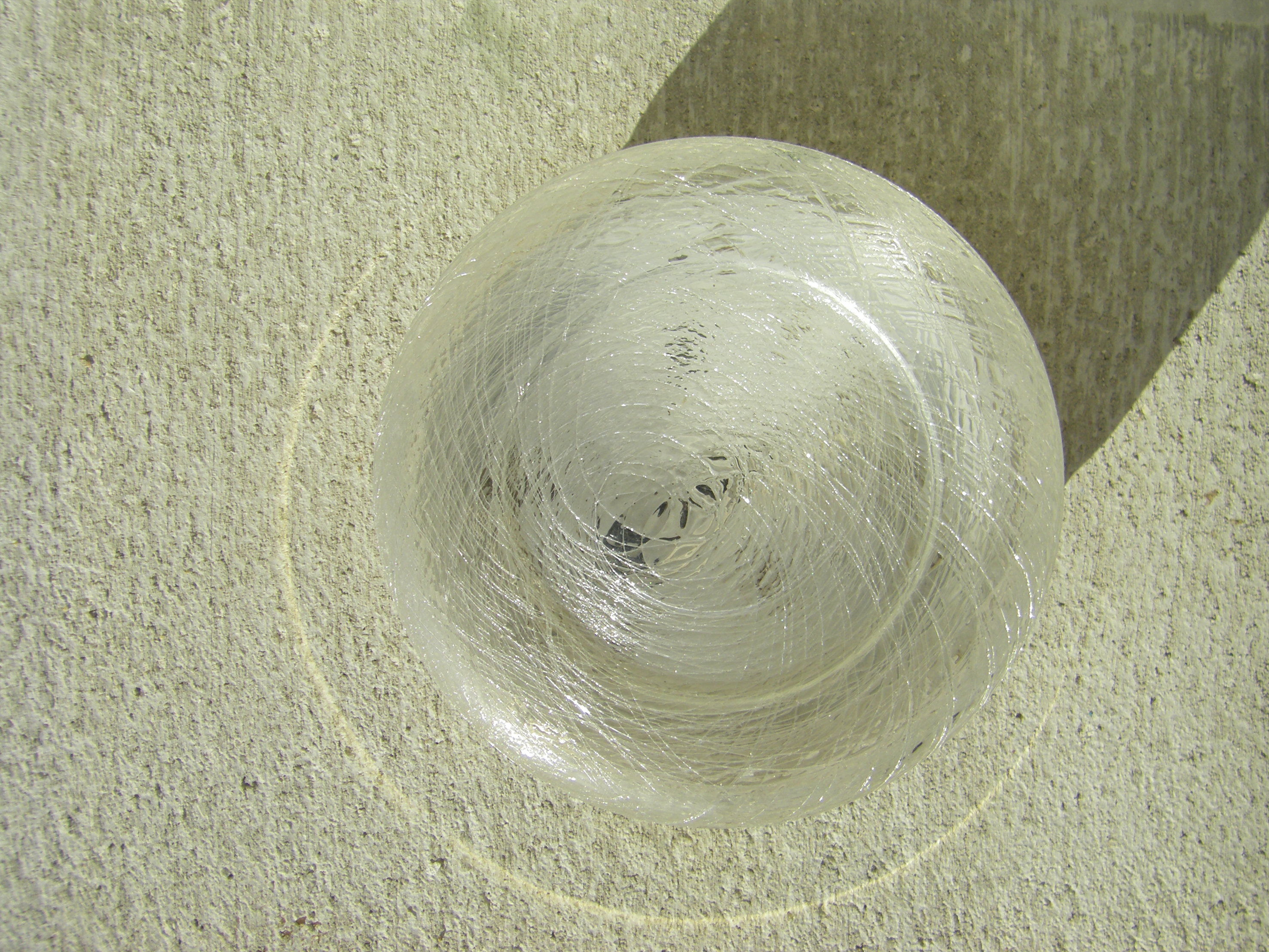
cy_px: 490
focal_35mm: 42
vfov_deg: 34.3
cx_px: 688
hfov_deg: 44.8
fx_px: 1540
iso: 64
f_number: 7
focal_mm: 6.3
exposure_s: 1/320
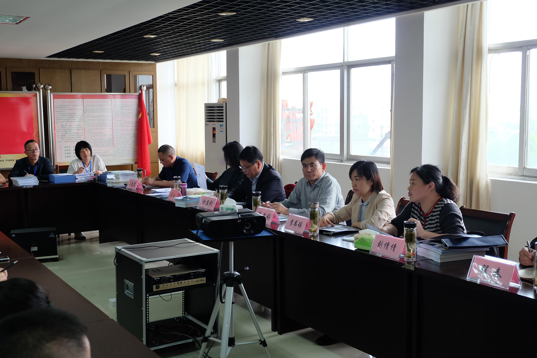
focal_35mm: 40
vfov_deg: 33.4
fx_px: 597
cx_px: 268
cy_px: 179
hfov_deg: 48.5
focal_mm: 26.9
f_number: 4.5
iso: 800
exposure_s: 1/50
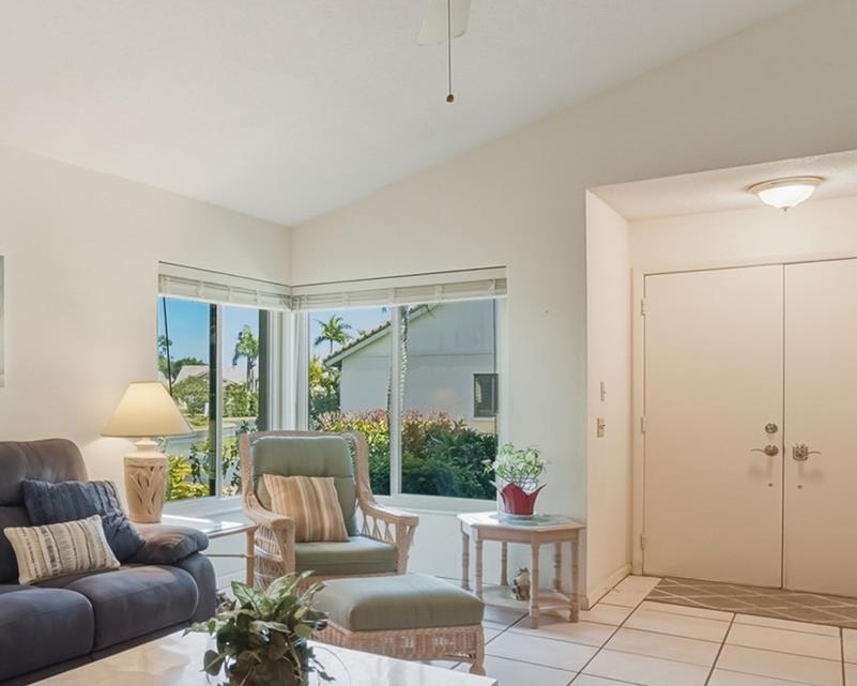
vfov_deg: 48.3
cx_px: 137
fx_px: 761
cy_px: 403
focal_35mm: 30
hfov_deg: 53.6
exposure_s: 1/320
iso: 640
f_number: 9
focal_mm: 16
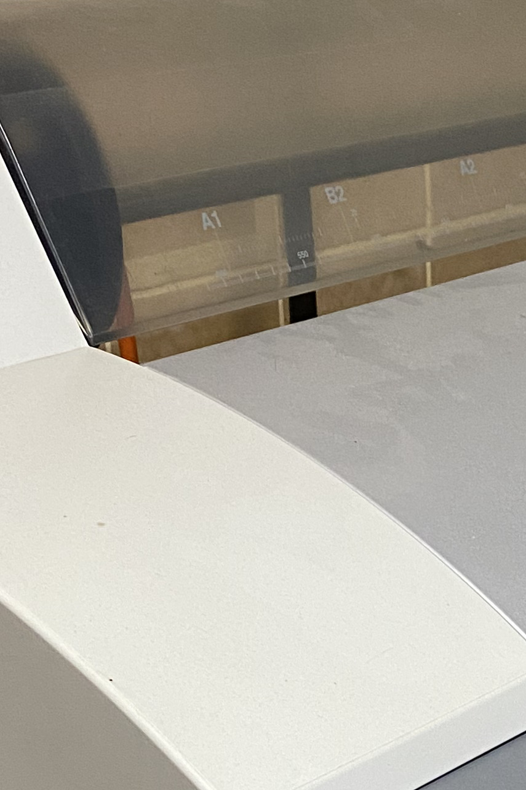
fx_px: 1863
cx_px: 566
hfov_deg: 15.7
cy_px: 916
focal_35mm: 85
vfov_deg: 22.3
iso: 250
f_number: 1.8
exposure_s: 1/50
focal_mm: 4.25
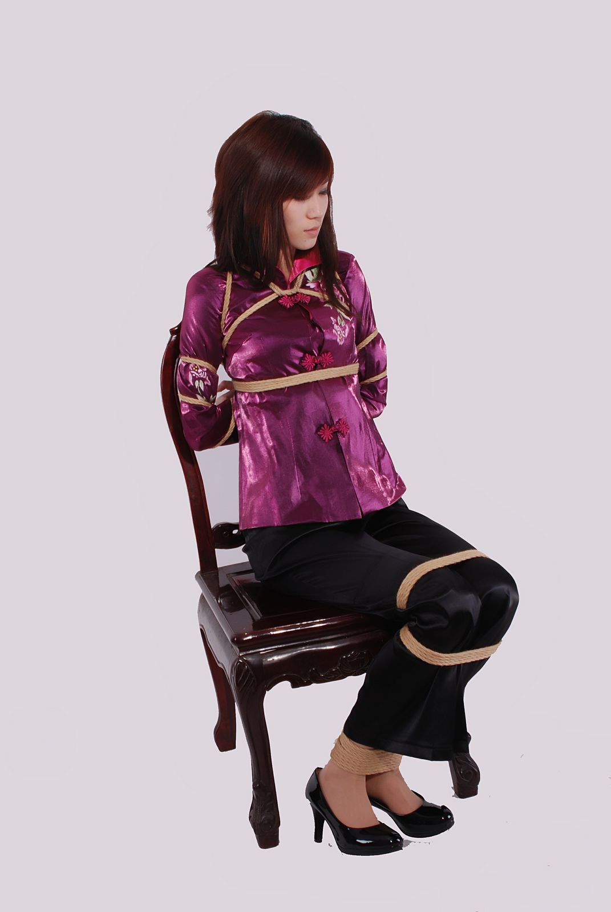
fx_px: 914
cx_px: 306
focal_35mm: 36
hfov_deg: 37.0
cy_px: 456
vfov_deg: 53.1
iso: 100
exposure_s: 1/8
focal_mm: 24
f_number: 8
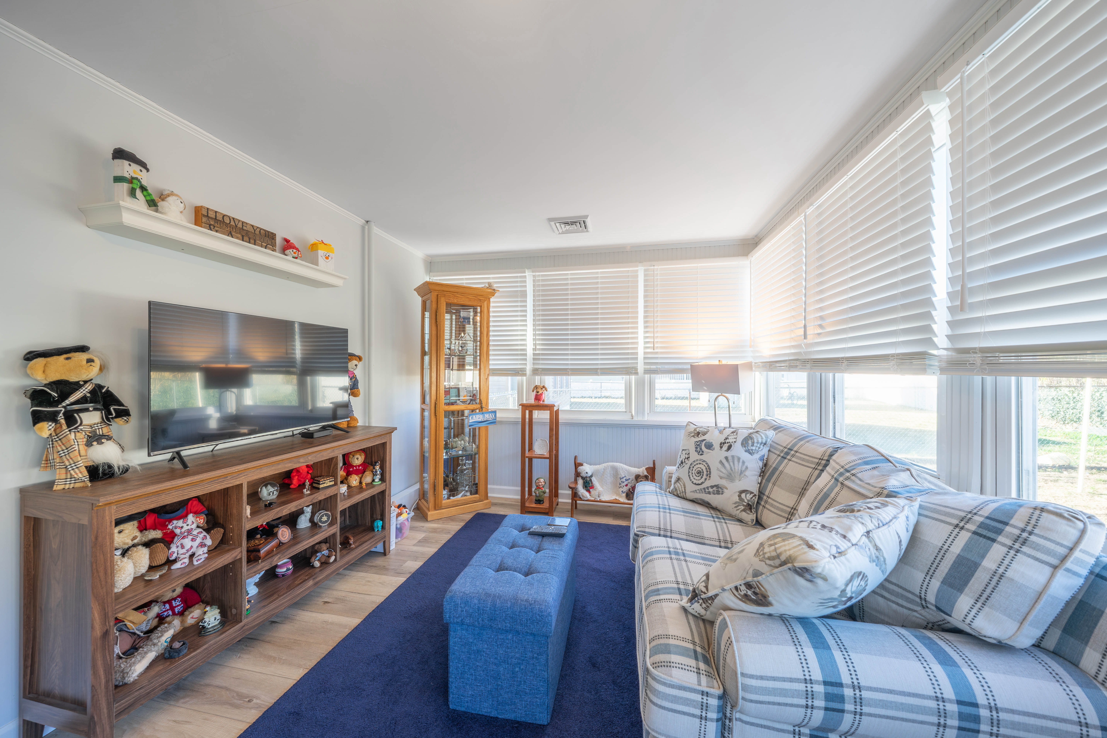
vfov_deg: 90.0
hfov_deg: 112.6
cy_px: 369
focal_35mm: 12
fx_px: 369
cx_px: 554
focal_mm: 12
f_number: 8
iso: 640
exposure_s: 1/80
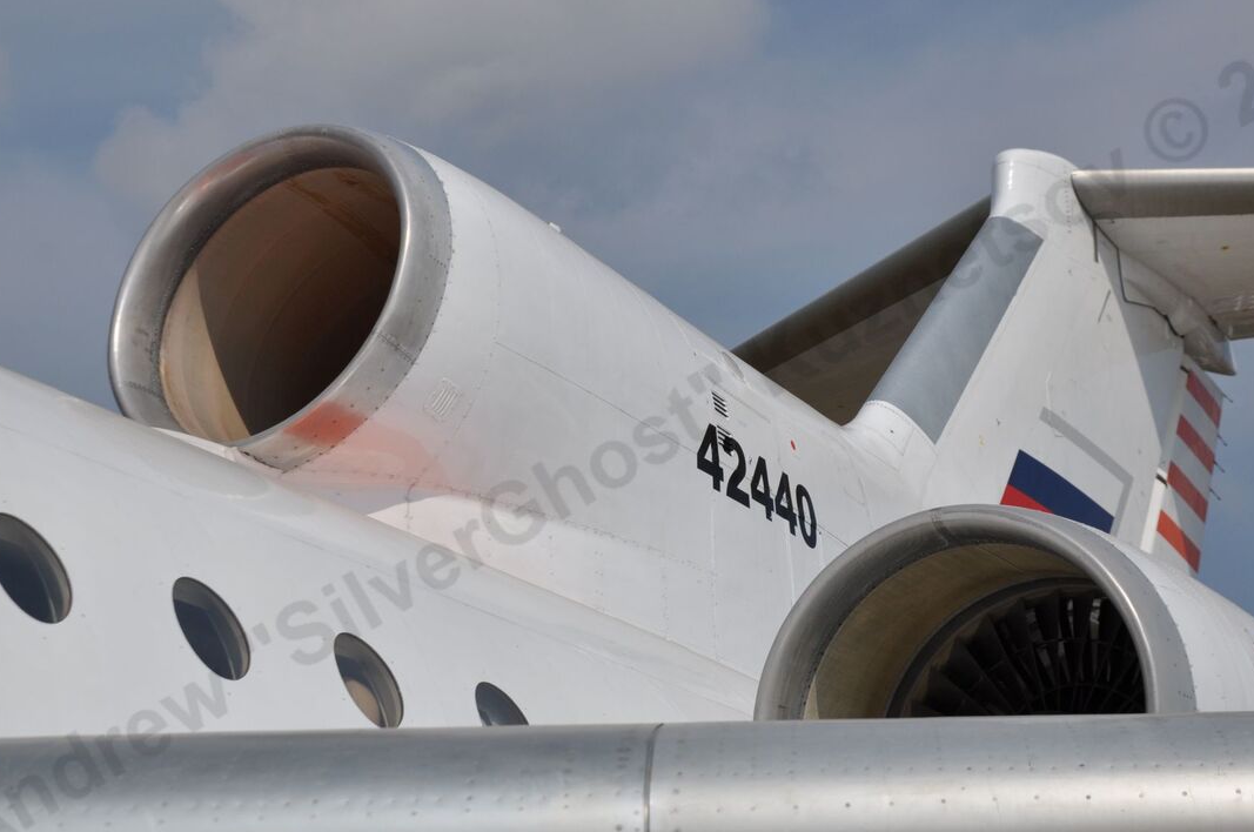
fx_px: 3130
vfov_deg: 15.1
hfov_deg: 22.6
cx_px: 678
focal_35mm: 90
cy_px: 420
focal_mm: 50
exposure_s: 1/1600
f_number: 8
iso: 200
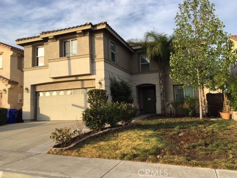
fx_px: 199
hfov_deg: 61.7
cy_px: 89
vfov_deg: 48.2
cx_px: 118
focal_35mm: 29
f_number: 2.2
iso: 25
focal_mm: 4.15
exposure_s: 1/818
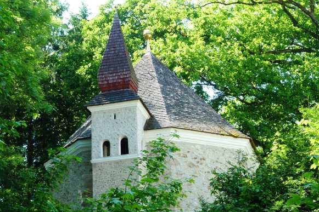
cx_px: 161
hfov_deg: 24.8
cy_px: 120
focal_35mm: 82
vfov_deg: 16.6
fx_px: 726
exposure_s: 1/80
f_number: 4.2
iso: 80
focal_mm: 12.8
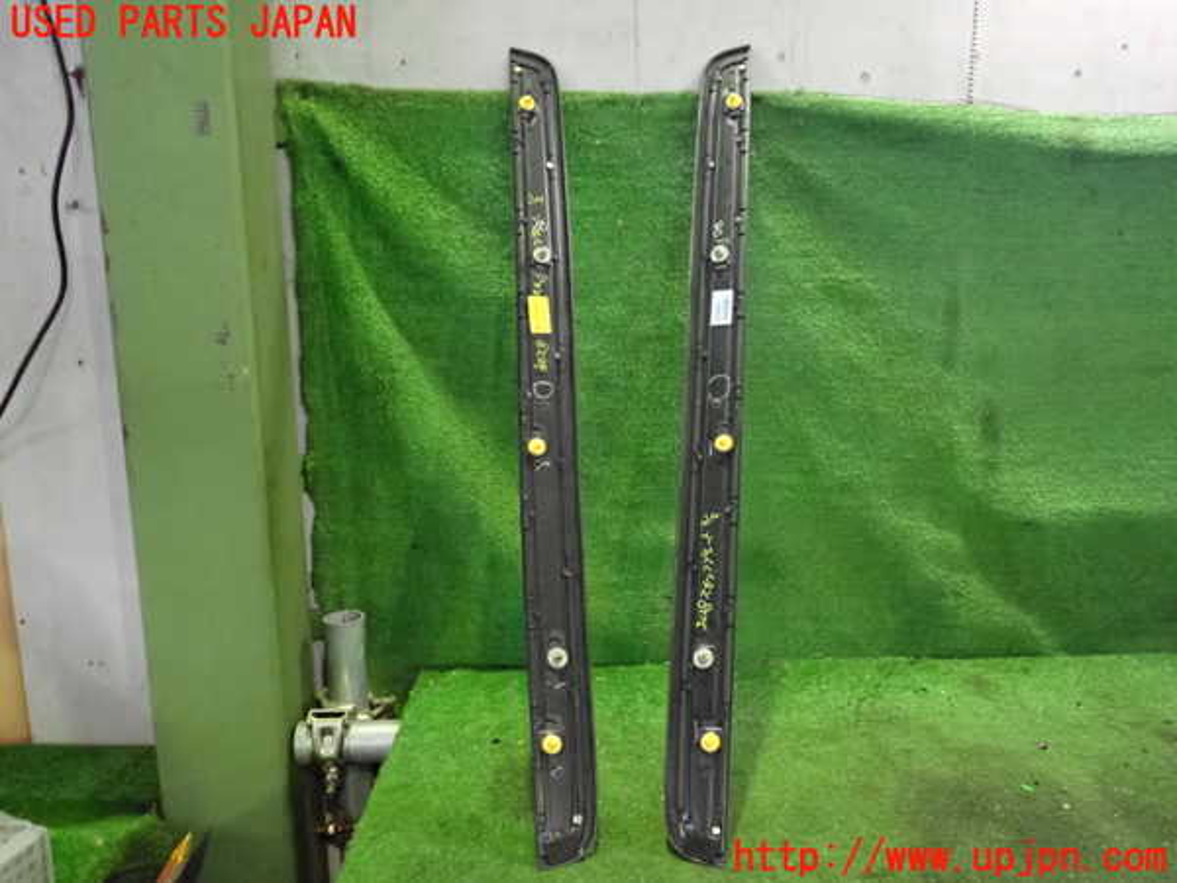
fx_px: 1020
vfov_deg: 46.8
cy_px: 442
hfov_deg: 60.0
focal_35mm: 30
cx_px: 588
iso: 2000
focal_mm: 5.4
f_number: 2.3
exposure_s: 1/60
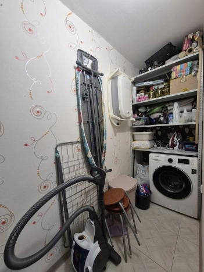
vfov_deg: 106.2
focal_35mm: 13
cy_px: 136
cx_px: 102
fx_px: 102
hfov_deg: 89.9
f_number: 2.2
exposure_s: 1/50
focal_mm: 1.74
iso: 100
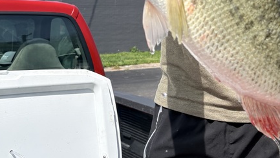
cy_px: -44
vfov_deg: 17.0
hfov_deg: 30.6
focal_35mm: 67
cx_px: 226
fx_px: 498
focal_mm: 5.96
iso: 50
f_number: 1.6
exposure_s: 1/4950
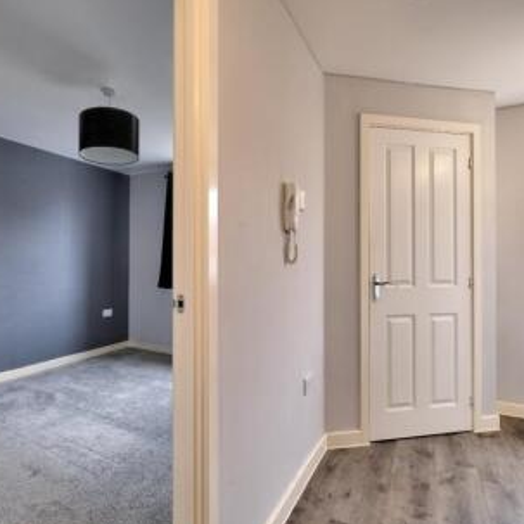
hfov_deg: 73.4
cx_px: 194
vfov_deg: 74.8
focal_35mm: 20
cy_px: 269
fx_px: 343
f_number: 4
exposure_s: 1/15
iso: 400
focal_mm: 10
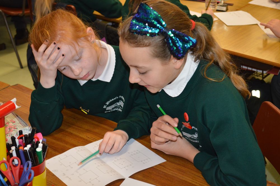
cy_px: 93
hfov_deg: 30.5
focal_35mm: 66
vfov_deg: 20.6
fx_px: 513
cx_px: 140
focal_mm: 44
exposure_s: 1/60
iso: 1250
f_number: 5.3
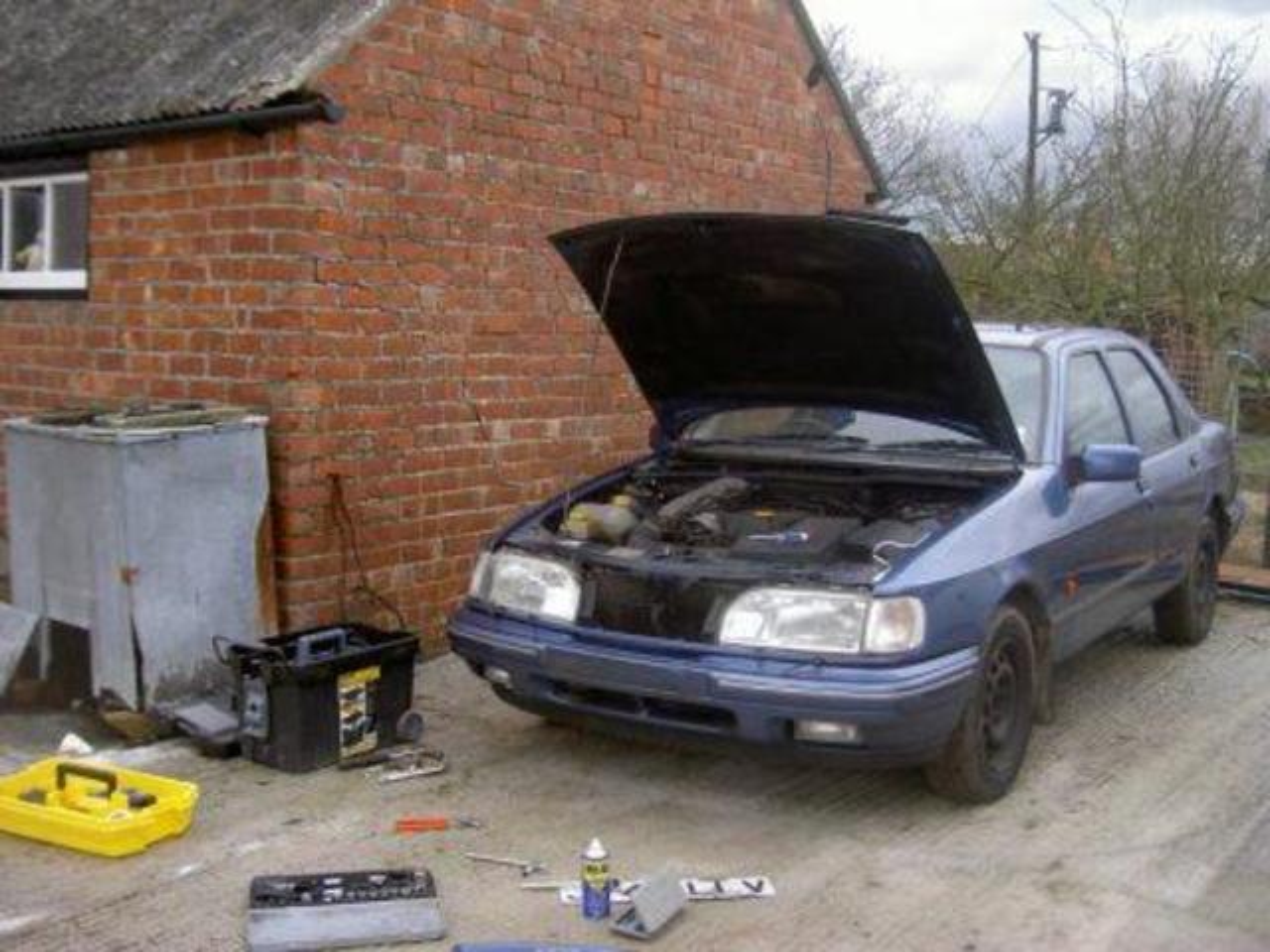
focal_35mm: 39
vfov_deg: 36.8
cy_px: 476
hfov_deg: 47.9
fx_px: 1431
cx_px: 635
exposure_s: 1/127
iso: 100
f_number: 2.8
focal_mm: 8
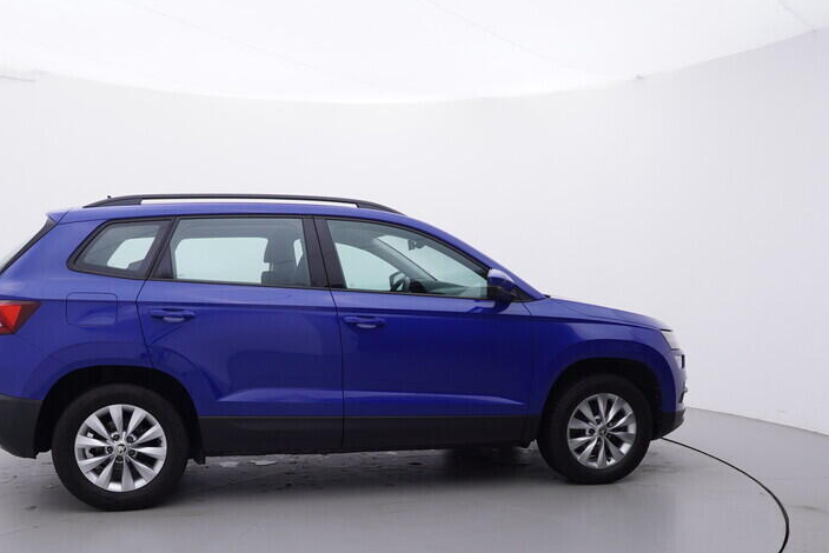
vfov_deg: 39.6
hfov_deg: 57.3
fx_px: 754
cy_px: 388
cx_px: 341
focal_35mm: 33
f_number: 5
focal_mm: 15
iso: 200
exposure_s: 1/80
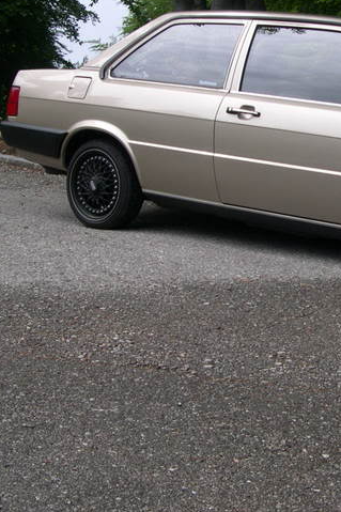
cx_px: 335
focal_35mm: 66
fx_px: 938
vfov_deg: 30.5
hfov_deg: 20.0
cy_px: 228
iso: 100
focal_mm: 8
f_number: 7.6
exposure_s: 1/110
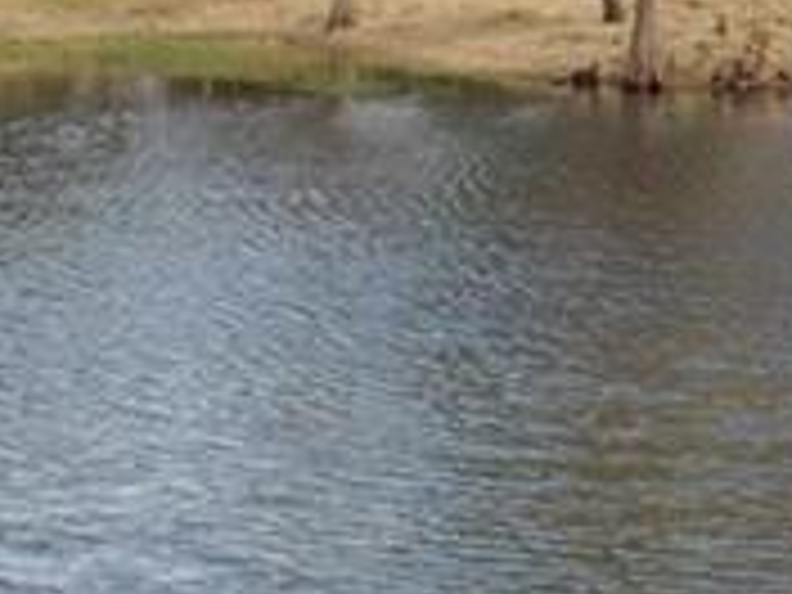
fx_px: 3844
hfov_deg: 9.8
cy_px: 0
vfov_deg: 8.8
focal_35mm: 168
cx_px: 2151
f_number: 8
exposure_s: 1/250
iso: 100
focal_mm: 20
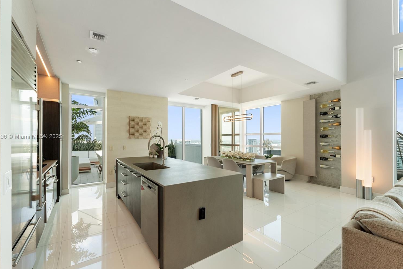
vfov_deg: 77.3
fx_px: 168
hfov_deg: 100.3
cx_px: 192
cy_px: 137
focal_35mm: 15
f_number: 9
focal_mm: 14
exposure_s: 1/80
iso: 800
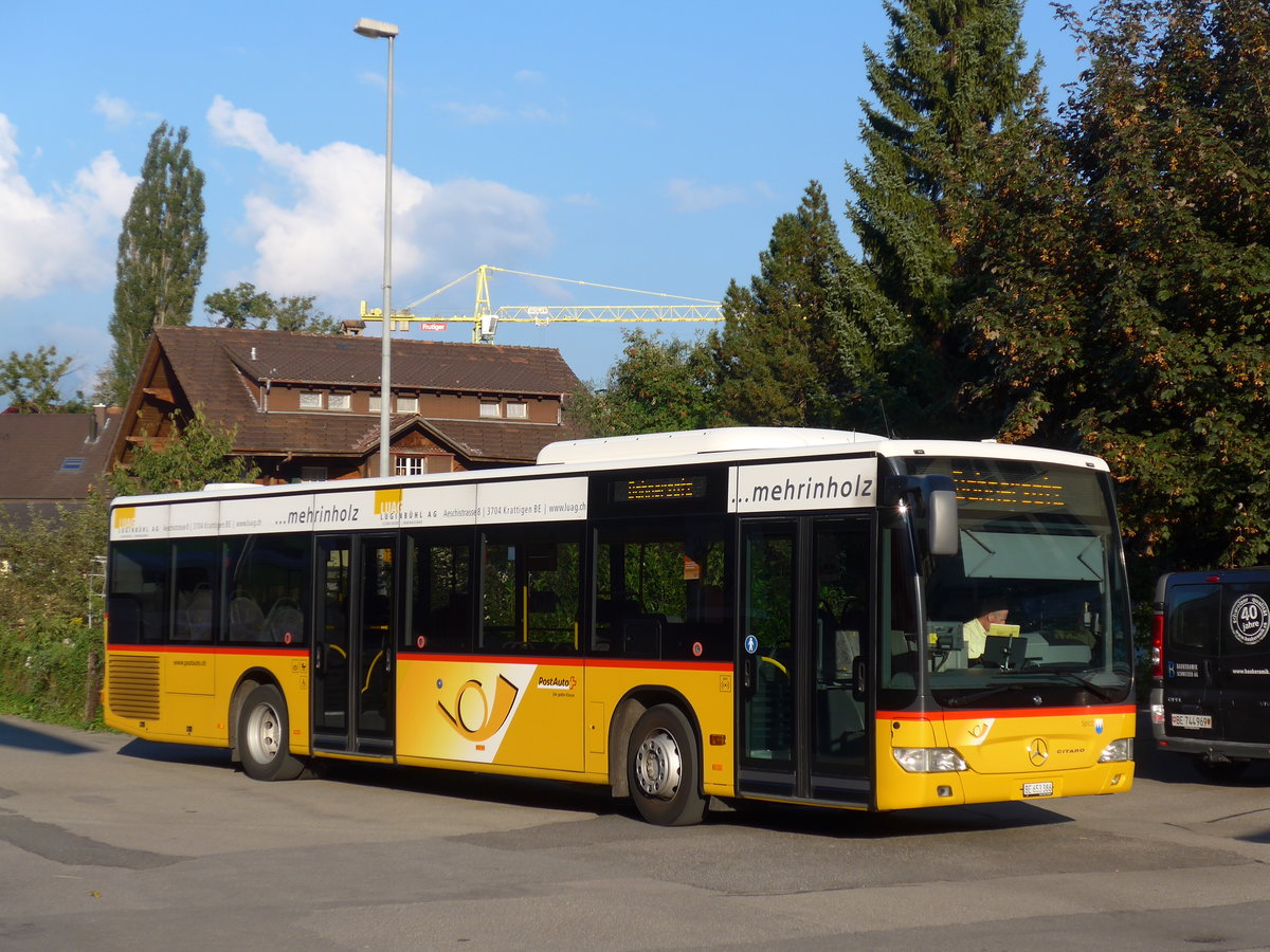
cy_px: 476
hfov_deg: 31.2
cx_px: 635
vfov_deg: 23.7
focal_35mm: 62
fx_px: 2275
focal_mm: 12.7
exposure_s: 1/640
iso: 80
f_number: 3.7
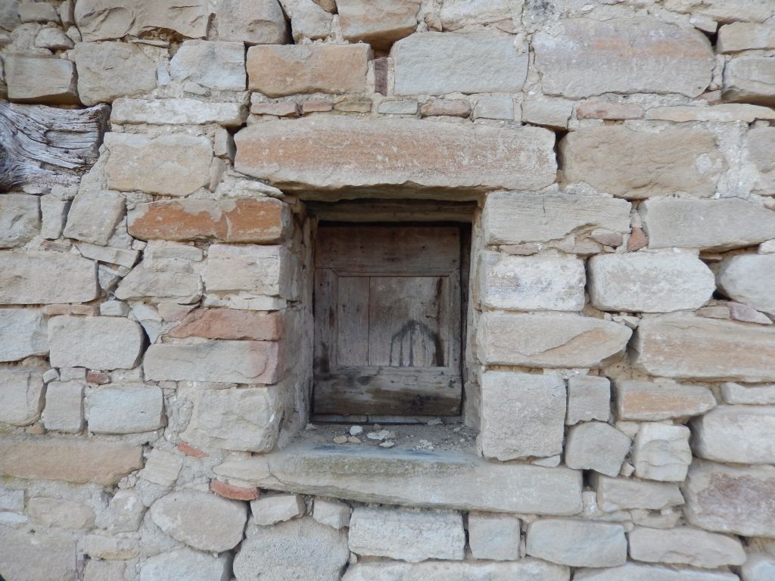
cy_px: 290
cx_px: 388
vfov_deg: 54.9
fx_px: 560
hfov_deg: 69.4
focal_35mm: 25
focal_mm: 4.5
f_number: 3.4
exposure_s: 1/125
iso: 125
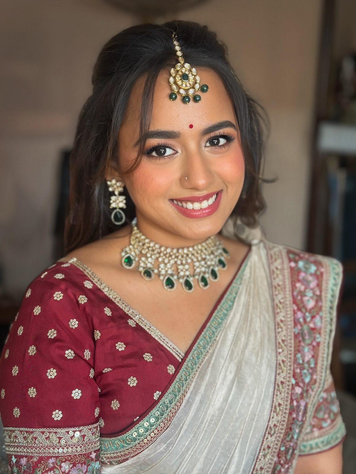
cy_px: 237
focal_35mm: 48
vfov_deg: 39.7
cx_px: 178
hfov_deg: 30.3
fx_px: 658
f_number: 1.78
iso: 250
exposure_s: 1/50
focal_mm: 6.86
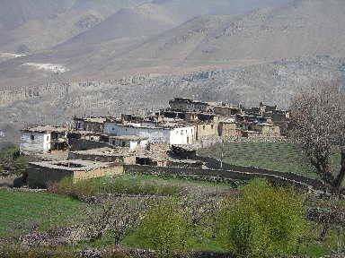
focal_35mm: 77
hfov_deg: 25.3
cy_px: 129
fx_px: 767
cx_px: 172
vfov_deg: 19.1
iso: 50
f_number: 4.2
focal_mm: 12.7
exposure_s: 1/340
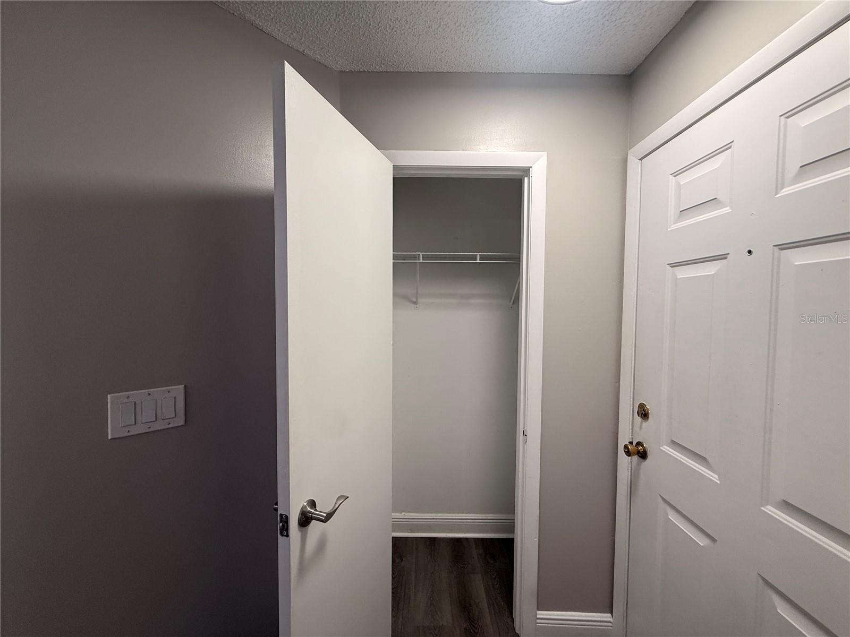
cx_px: 425
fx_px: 344
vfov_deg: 85.7
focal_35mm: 14
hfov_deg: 102.1
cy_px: 318
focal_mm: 2.22
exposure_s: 1/120
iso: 125
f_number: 2.2
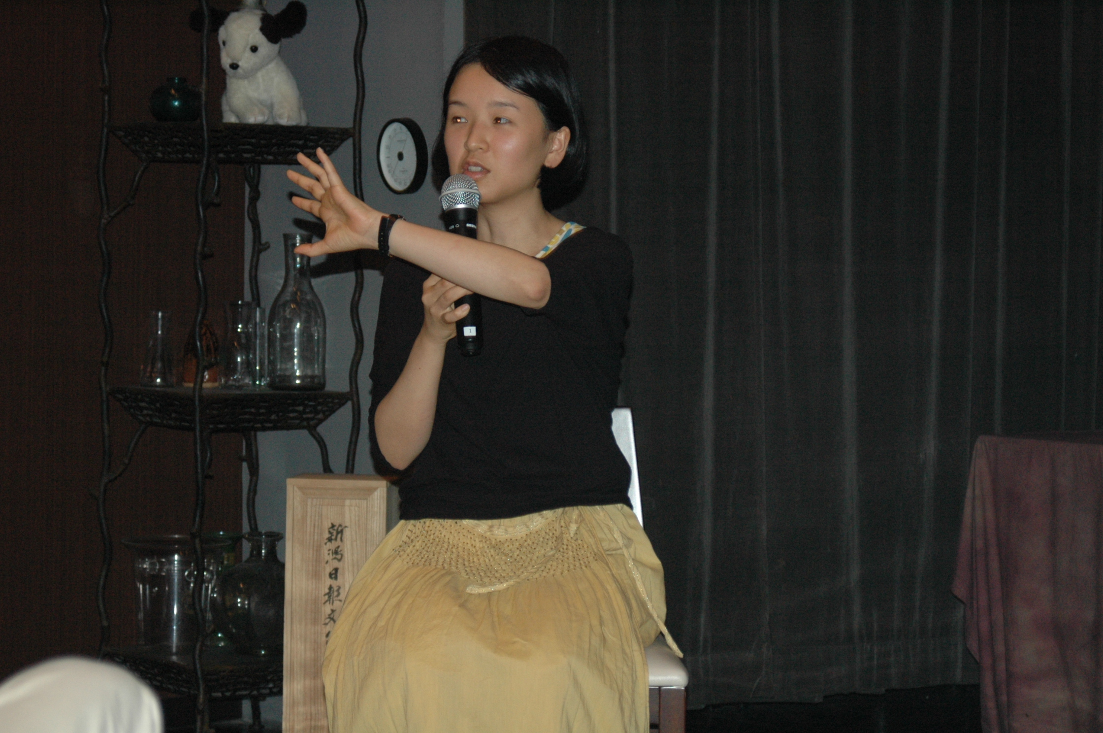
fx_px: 3672
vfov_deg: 11.4
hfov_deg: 17.1
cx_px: 552
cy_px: 366
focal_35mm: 120
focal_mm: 80
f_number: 5.6
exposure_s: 1/60
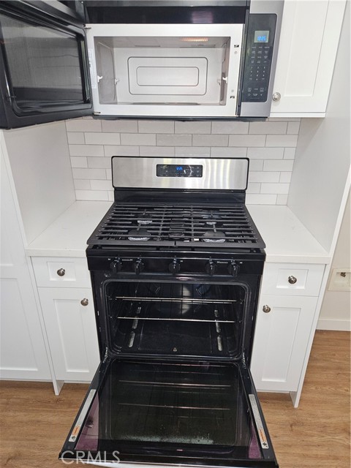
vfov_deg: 73.9
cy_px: 234
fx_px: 311
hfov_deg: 58.9
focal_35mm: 23
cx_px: 176
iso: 100
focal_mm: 5.4
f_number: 1.8
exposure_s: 1/40
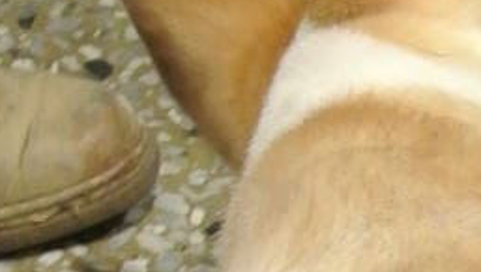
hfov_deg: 10.0
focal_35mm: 212
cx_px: 633
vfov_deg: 5.7
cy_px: 395
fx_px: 2706
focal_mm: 11
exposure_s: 1/13
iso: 800
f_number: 3.5
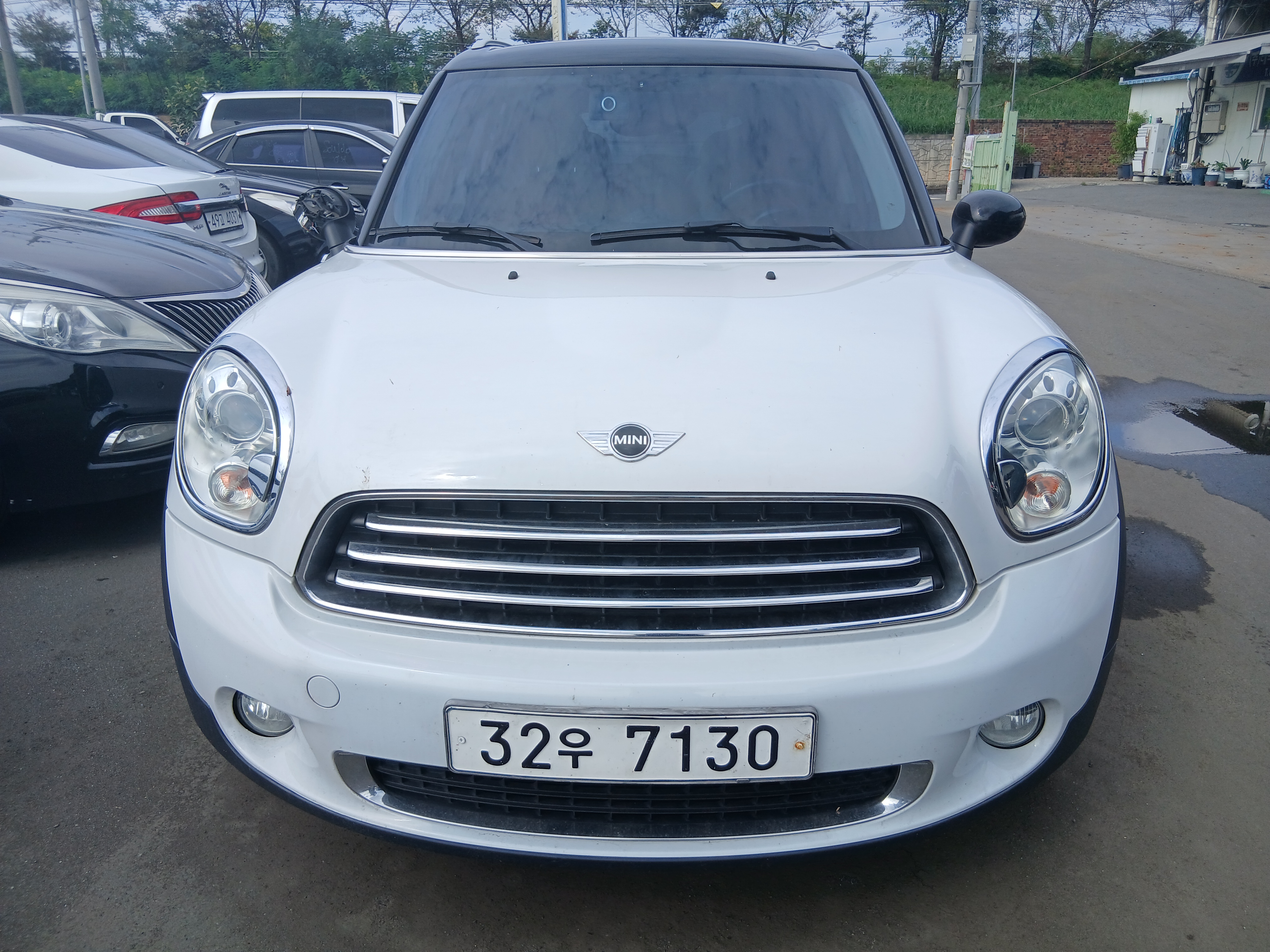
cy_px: 476
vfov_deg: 53.1
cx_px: 635
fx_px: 954
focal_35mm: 26
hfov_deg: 67.3
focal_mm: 3.98
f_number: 1.8
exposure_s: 1/510
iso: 20
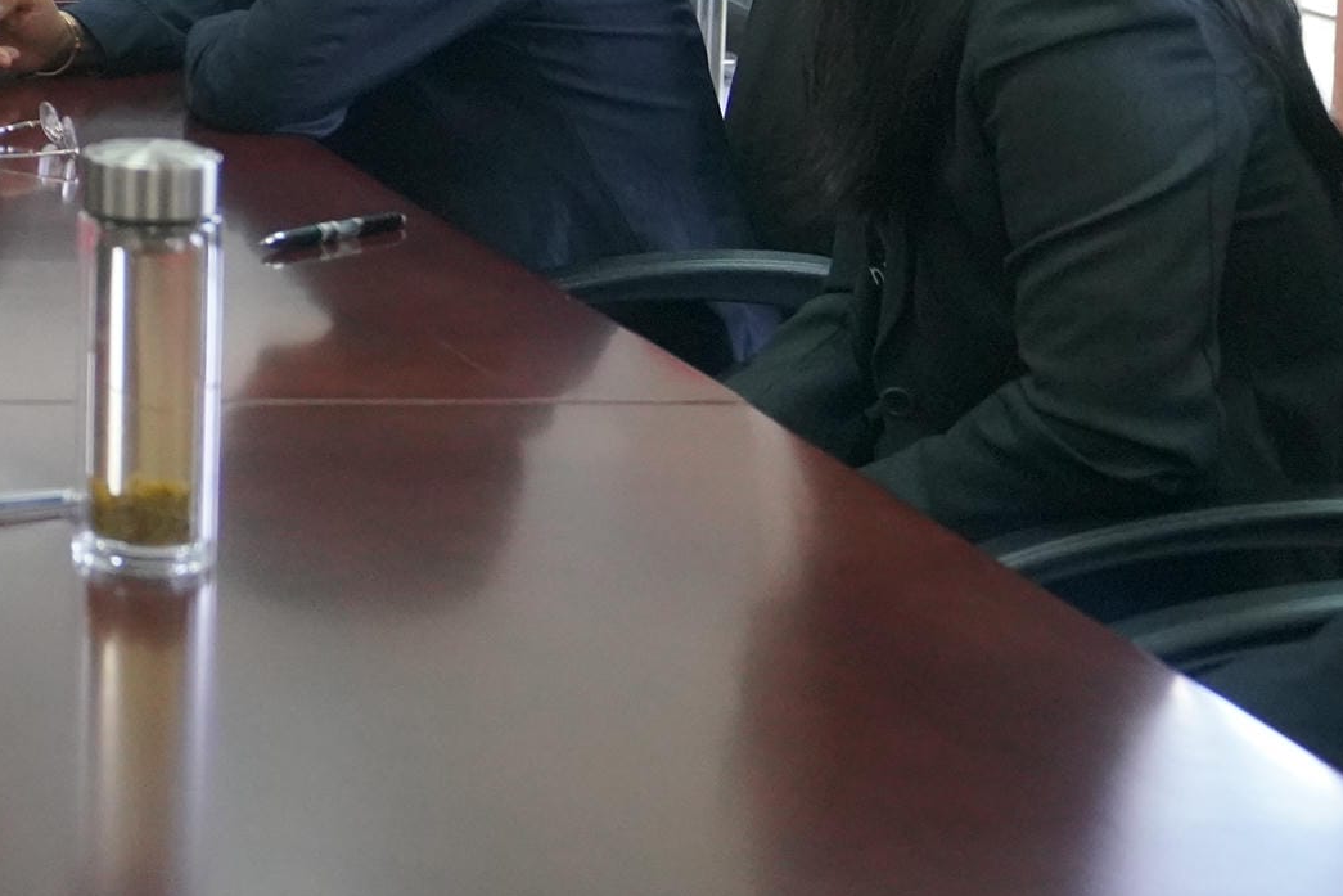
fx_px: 4402
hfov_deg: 14.8
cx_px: -1175
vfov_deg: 11.3
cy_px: -285
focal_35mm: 118
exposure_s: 1/160
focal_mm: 31
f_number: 4
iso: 3200
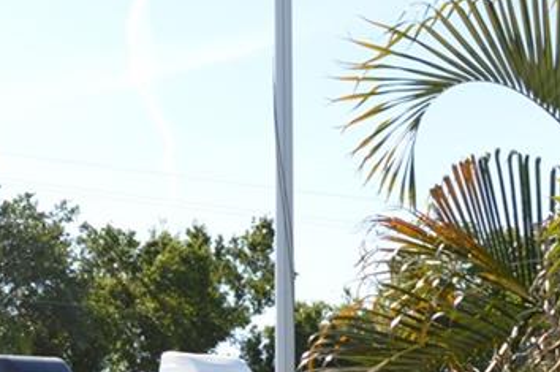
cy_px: 379
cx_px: -141
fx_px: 2315
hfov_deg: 13.4
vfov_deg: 9.1
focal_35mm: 149
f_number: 9
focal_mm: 22
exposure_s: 1/200
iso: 100
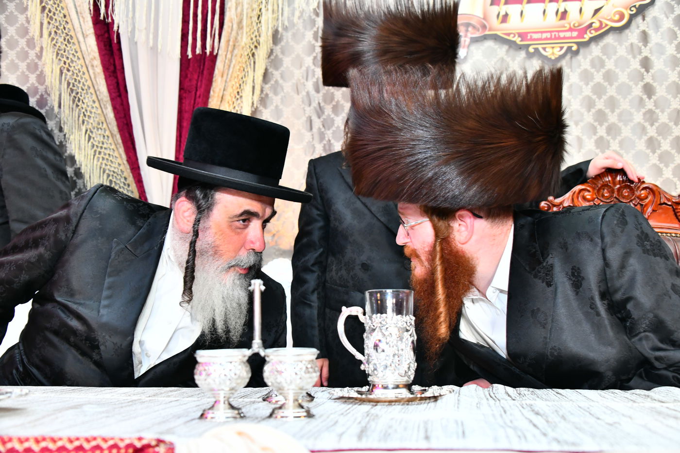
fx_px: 718
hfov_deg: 50.7
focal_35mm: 38
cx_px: 340
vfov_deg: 35.0
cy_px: 226
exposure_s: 1/125
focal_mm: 38
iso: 2000
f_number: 5
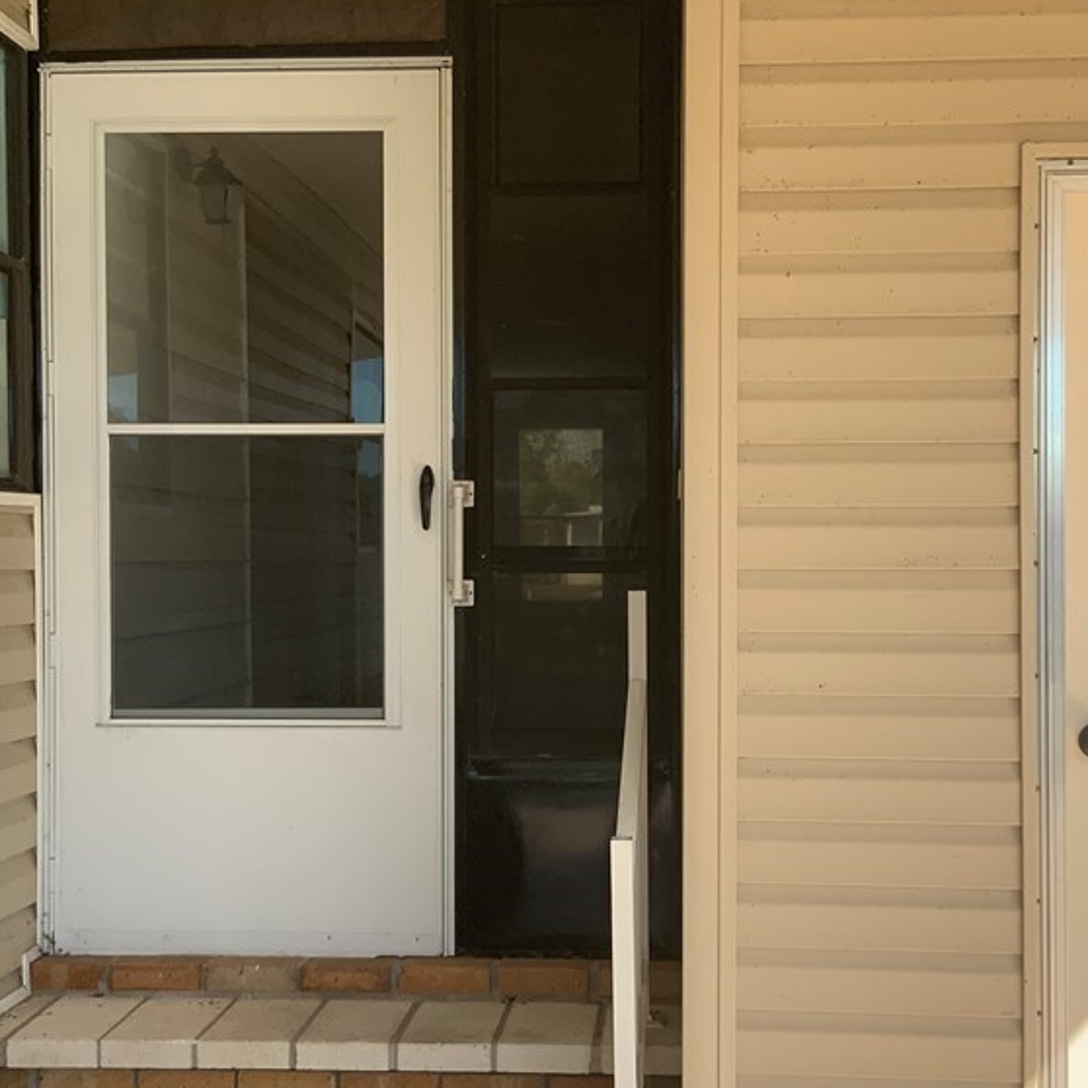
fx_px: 1671
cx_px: 583
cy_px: 571
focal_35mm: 47
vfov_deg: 36.1
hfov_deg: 36.0
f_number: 1.8
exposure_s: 1/912
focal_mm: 3
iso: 16
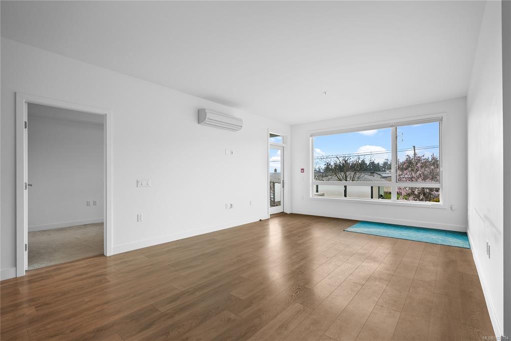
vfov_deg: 73.8
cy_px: 170
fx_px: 227
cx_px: 256
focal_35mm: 16
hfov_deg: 96.7
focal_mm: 16
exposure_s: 1/30
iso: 500
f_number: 4
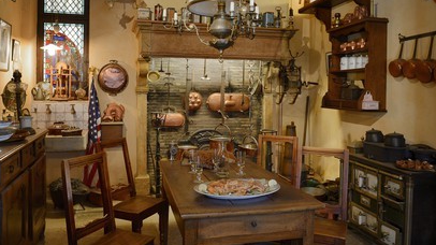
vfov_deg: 44.3
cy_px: 110
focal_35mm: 26
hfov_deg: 71.9
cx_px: 224
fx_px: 300
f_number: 7.1
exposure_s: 1/4
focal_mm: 24
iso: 800
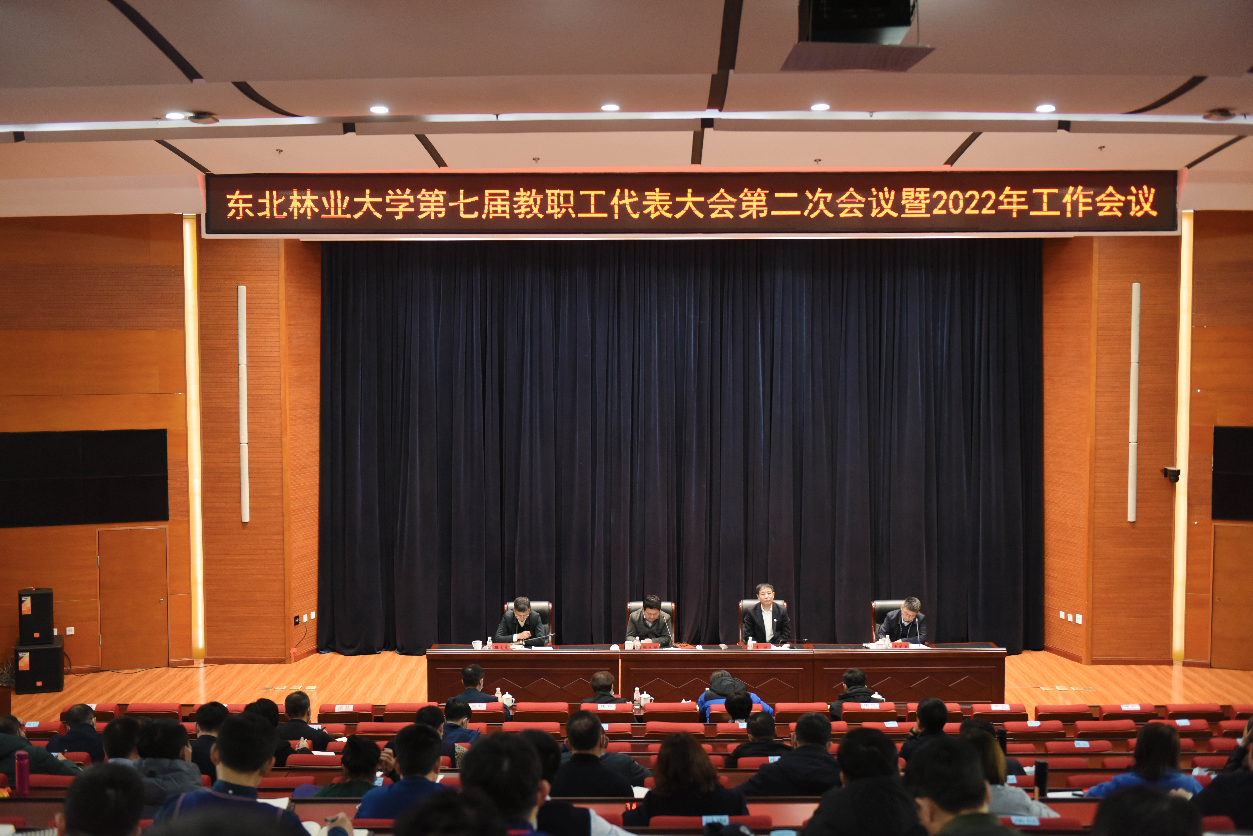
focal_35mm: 42
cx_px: 626
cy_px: 418
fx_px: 1462
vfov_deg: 31.9
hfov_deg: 46.4
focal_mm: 42
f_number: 3.2
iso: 2000
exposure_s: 1/160
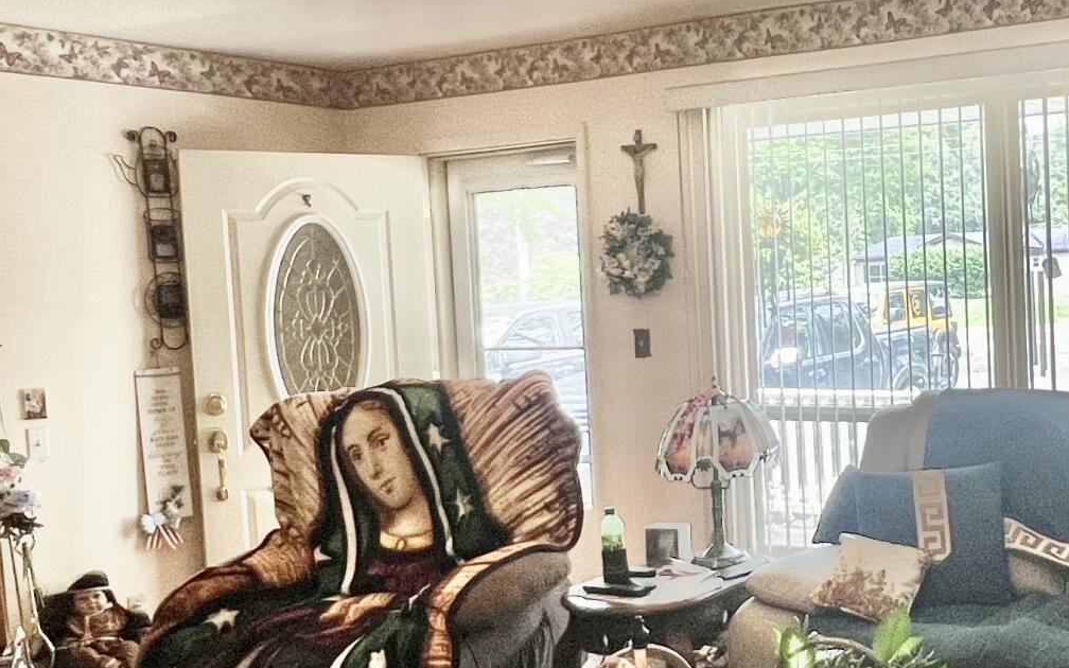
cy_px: 341
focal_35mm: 41
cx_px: 996
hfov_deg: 43.3
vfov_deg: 31.2
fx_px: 1194
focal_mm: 1.57
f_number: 1.8
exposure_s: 1/120
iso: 125
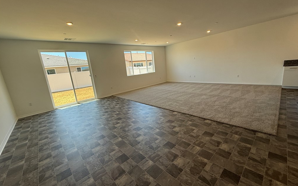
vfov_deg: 74.8
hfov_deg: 101.5
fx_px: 122
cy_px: 92
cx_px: 149
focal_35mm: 15
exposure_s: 1/146
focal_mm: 2.22
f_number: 2.2
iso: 64
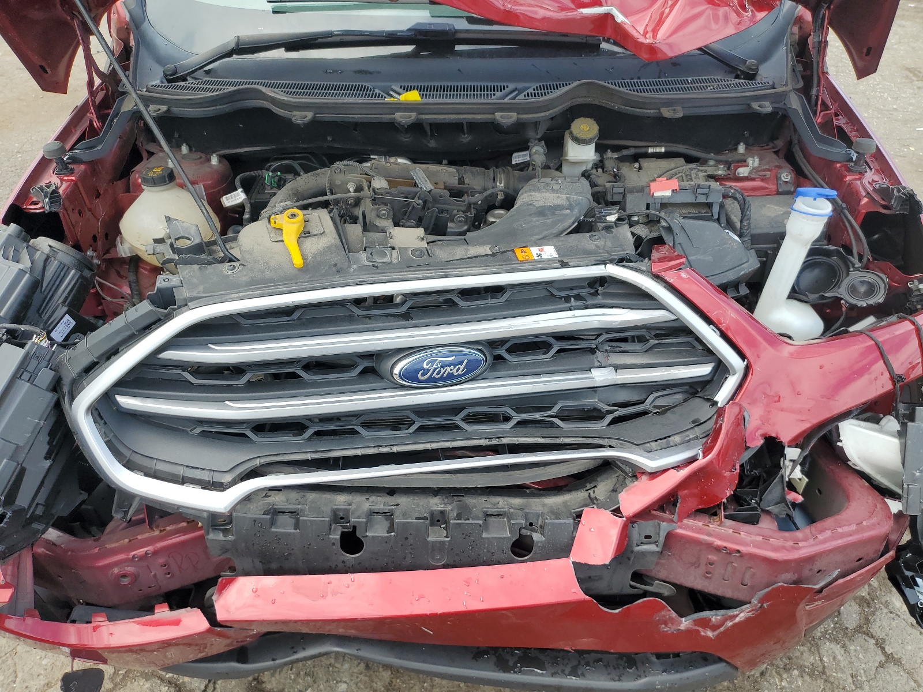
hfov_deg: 67.3
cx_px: 462
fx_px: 693
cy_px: 346
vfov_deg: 53.1
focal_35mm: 26
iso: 50
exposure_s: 1/769
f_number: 1.5
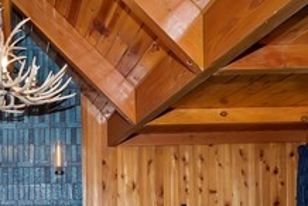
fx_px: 377
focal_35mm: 44
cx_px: 20
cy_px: 221
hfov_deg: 40.4
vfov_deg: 28.1
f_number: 8
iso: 400
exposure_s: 1/30
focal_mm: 10
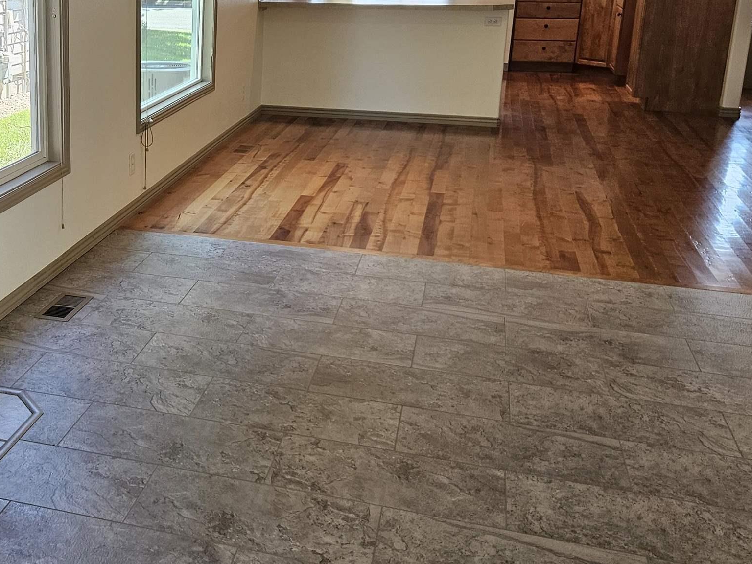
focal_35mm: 46
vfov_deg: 31.3
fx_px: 999
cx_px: 120
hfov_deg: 39.2
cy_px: 195
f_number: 1.8
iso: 200
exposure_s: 1/207
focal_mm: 5.4
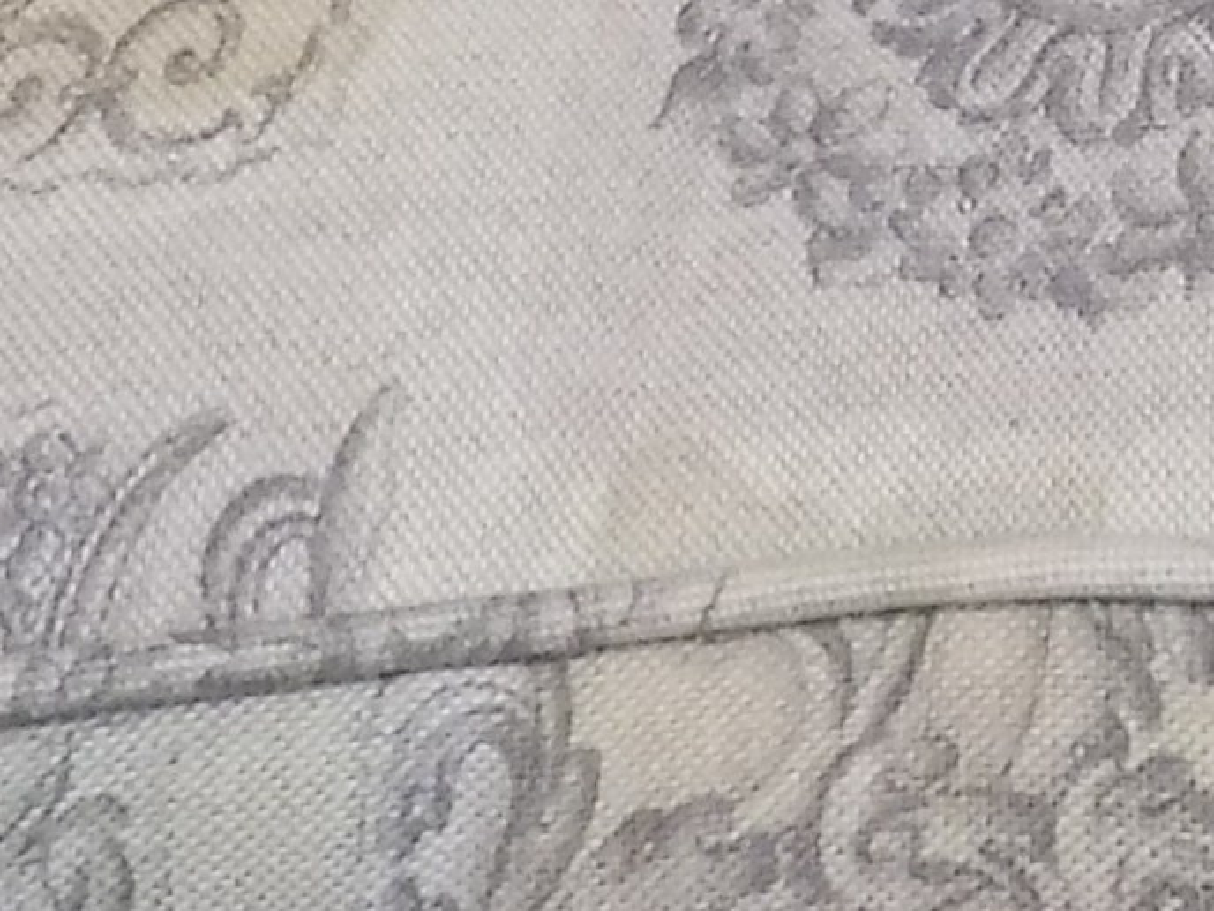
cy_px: -1158
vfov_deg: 10.7
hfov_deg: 15.3
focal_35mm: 122
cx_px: 1637
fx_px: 4279
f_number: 3.1
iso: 400
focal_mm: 4
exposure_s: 1/8
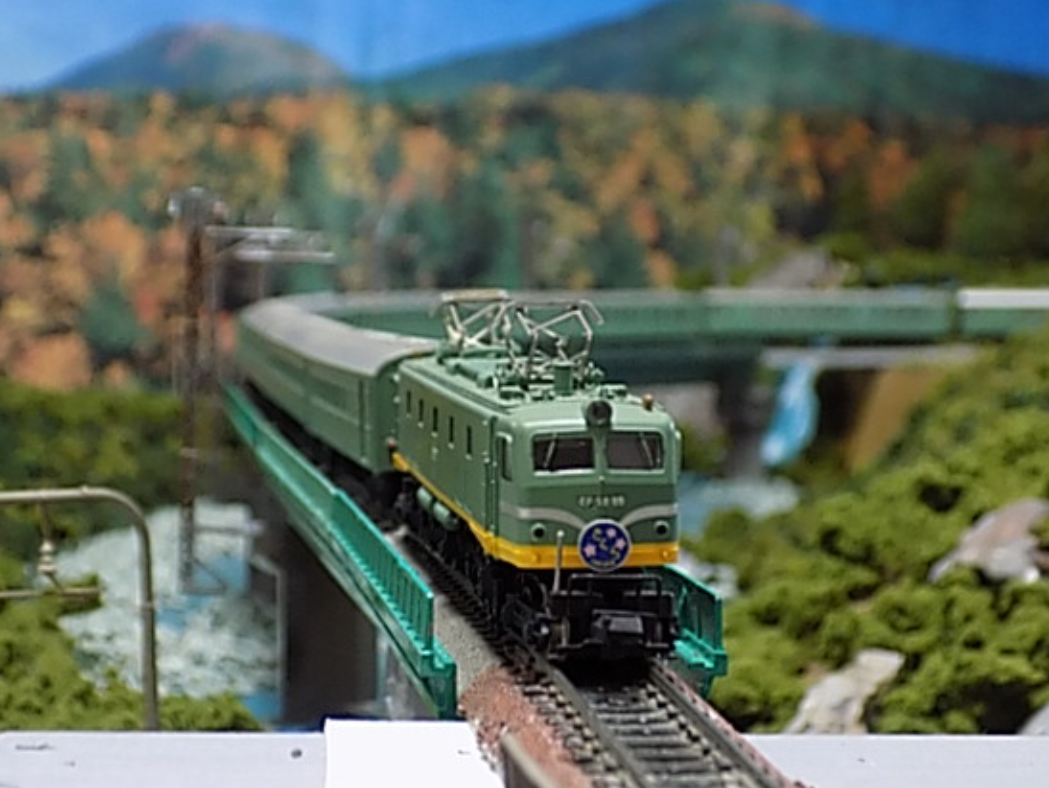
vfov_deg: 19.4
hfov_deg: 25.6
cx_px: 481
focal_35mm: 76
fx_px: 2305
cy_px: 443
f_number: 4.1
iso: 400
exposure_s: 1/10
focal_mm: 11.5
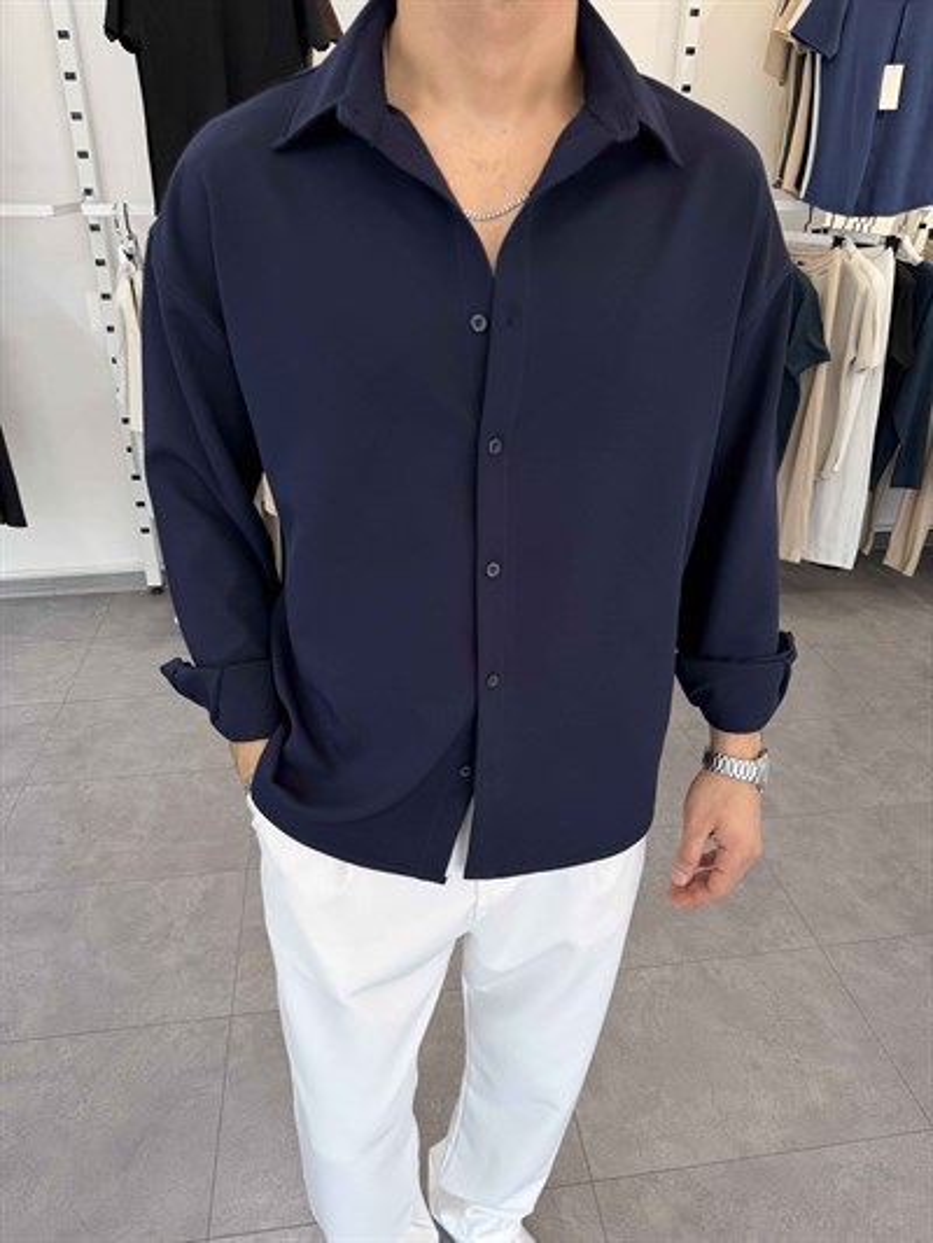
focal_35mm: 24
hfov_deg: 56.8
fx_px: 862
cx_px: 466
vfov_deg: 71.6
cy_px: 622
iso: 64
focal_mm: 6.76
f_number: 1.78
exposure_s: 1/257
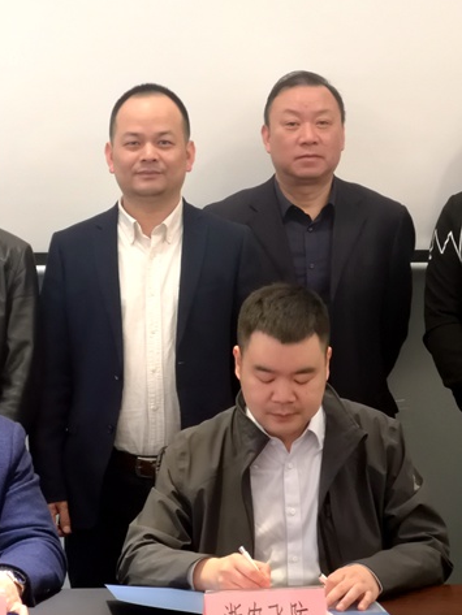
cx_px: 150
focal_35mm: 137
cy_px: 261
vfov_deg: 14.4
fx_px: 2437
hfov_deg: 10.8
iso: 160
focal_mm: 7.48
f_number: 2.4
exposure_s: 1/33.3
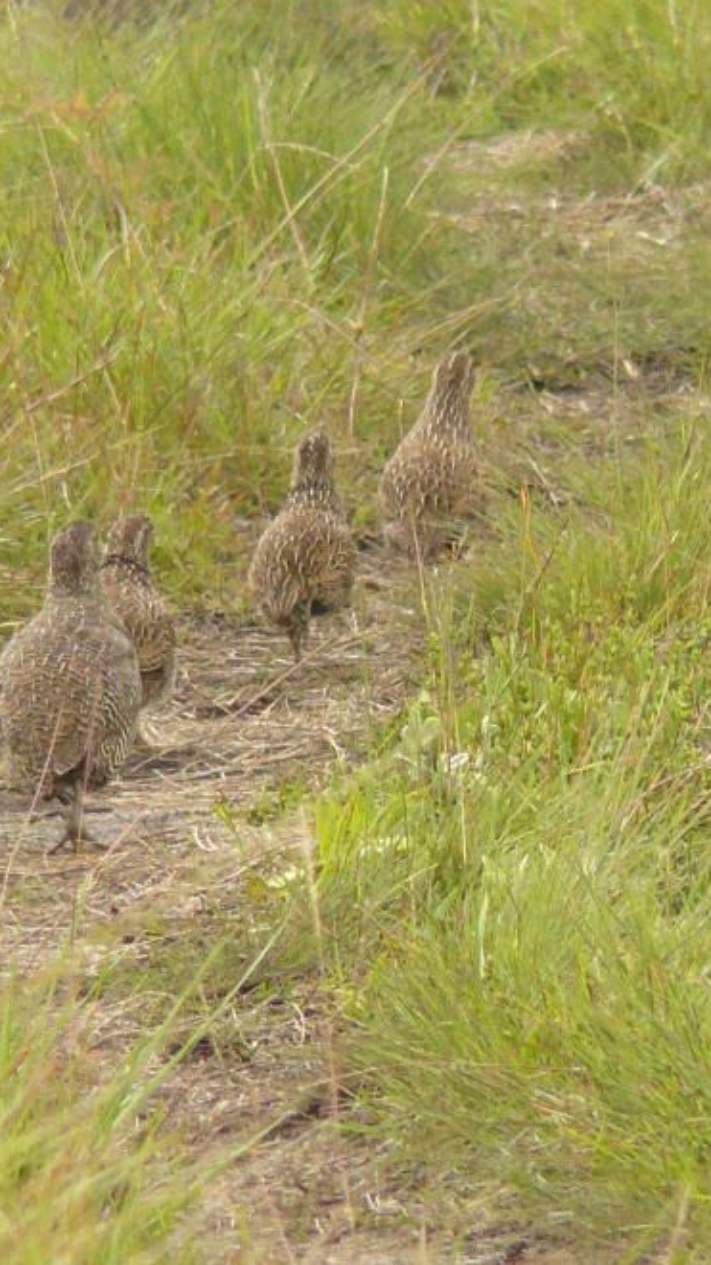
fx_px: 34439
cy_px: 669
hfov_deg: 1.2
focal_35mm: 1027
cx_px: 309
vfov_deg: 2.1
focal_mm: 72
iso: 200
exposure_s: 1/250
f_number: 4.5
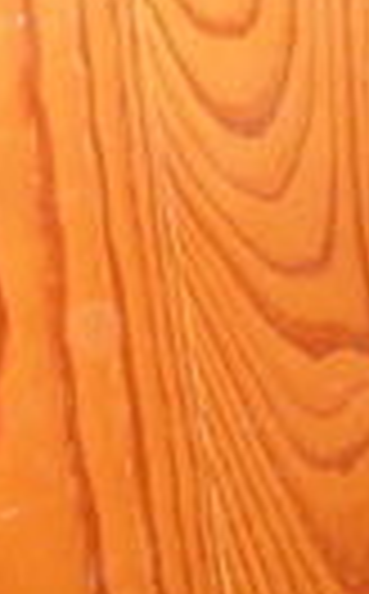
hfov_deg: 7.2
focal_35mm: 180
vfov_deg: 11.5
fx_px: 2909
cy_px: -99
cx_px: -18
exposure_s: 1/45
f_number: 3.2
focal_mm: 6.3
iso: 200
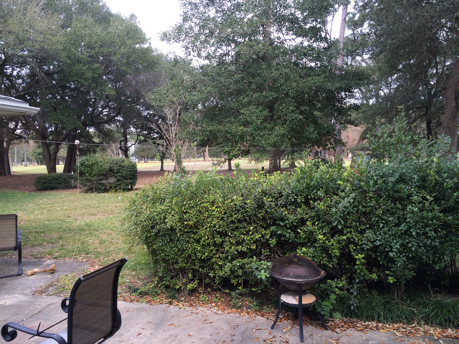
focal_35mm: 29
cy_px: 172
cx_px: 230
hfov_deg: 61.7
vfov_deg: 48.2
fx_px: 385
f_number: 2.2
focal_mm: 4.15
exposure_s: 1/277
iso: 32
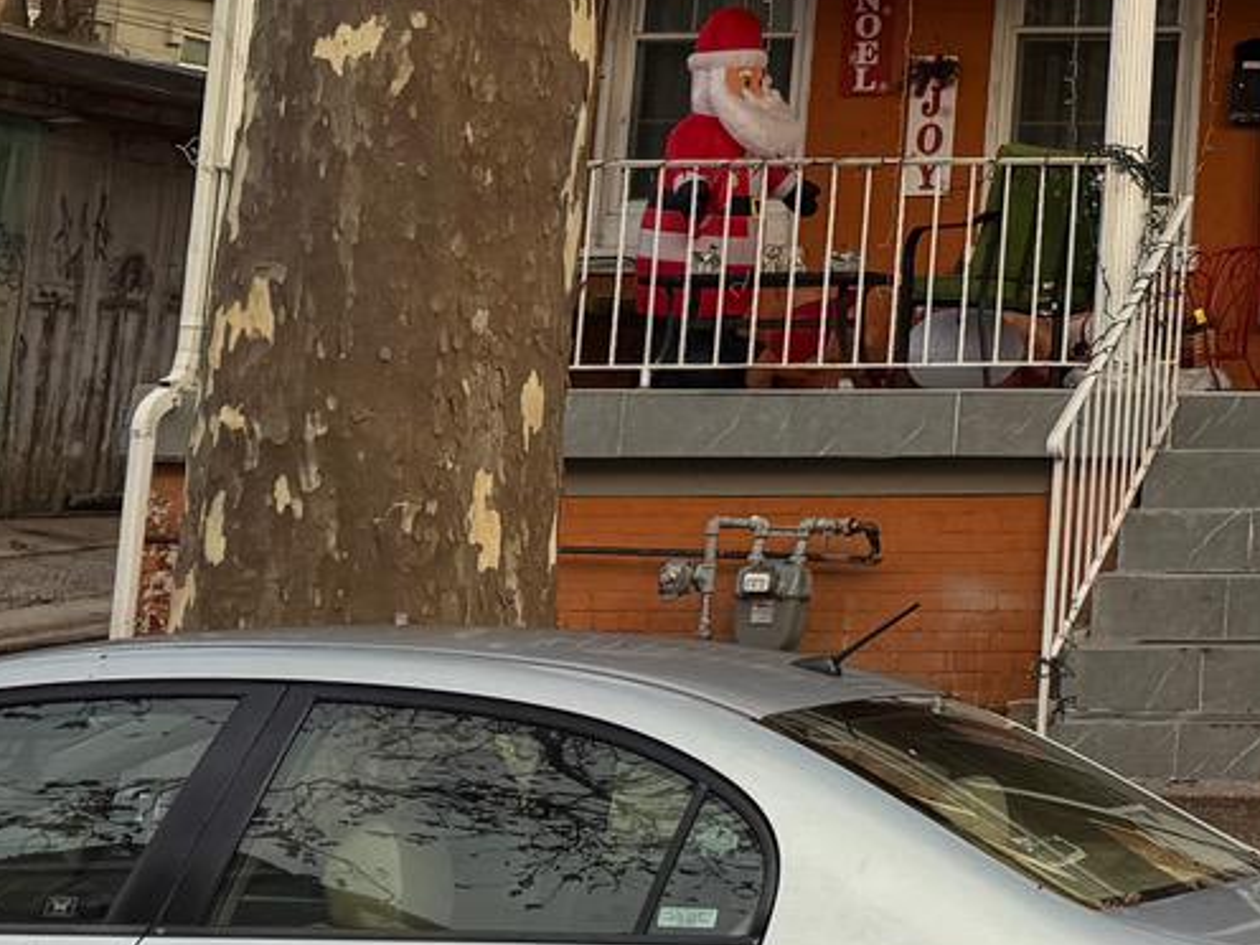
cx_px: 1979
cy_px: -406
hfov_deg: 17.5
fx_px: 3604
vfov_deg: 14.1
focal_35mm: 99
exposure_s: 1/730
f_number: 1.78
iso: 80
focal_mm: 6.76
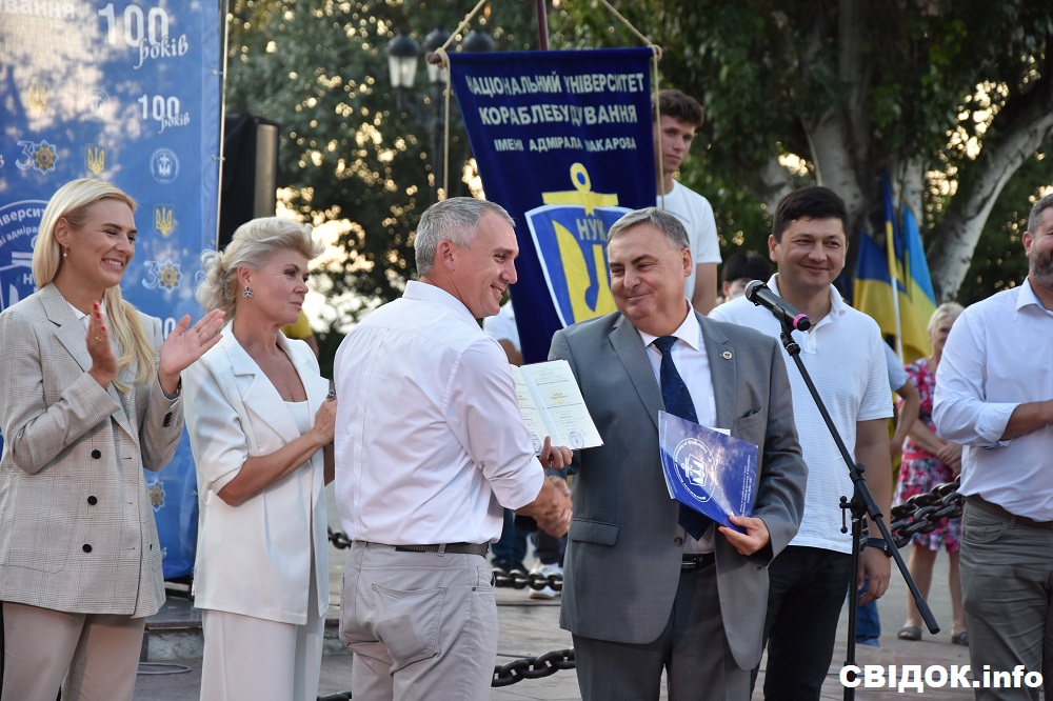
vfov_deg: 10.2
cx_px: 526
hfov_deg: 15.2
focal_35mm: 135
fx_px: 3947
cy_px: 350
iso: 400
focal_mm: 90
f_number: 5.6
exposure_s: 1/100
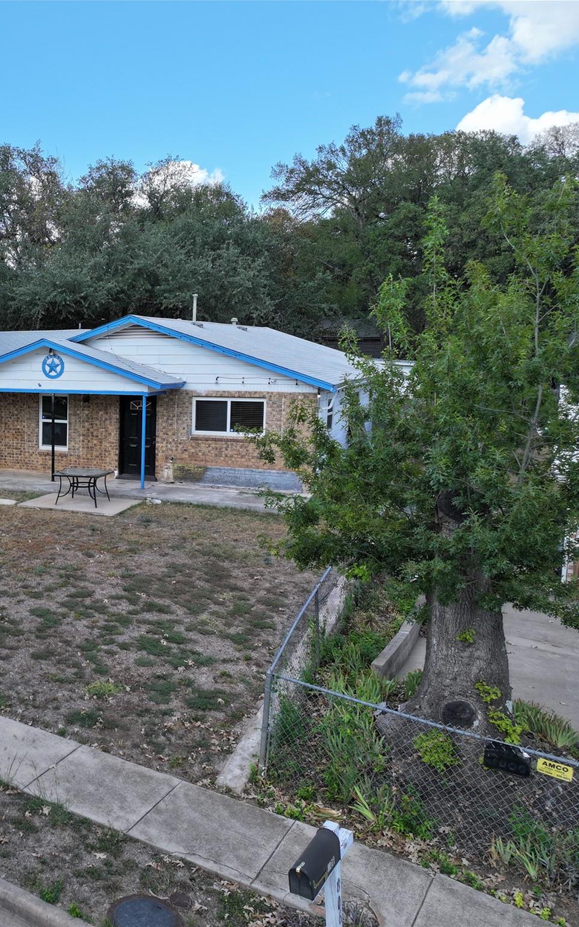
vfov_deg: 56.7
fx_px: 859
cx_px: 8
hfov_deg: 34.2
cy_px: 464
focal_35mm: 34
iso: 260
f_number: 2.8
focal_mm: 12.29
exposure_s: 1/1250
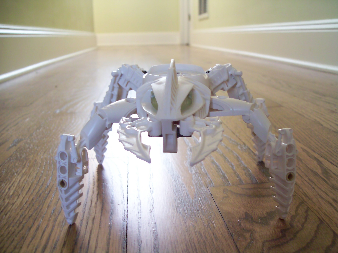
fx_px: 351
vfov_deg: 39.6
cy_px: 126
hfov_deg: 51.4
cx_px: 169
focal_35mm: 36
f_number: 2.7
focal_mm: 6
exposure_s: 1/32
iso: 82
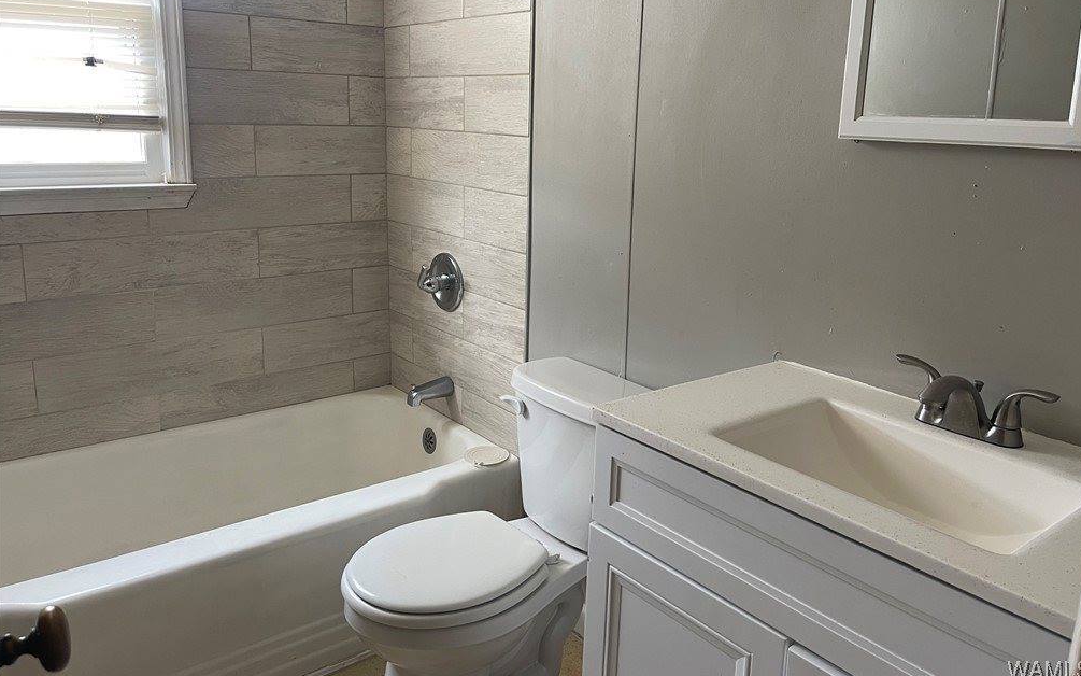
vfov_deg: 45.8
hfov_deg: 68.4
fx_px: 795
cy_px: 281
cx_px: 545
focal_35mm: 27
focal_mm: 5.1
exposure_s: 1/60
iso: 100
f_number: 1.6
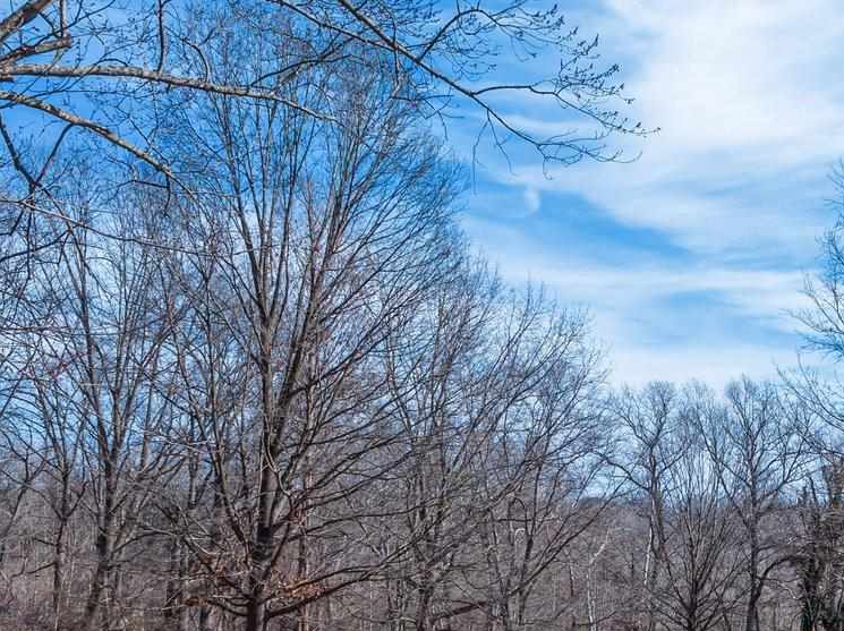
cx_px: 706
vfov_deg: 21.9
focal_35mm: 66
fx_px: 1607
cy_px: 524
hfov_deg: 28.6
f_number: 4
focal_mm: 12.29
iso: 100
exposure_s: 1/120
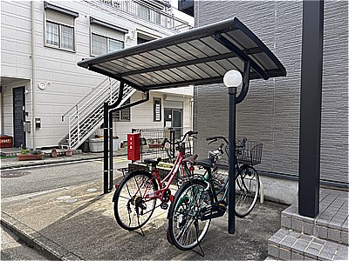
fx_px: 262
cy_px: 130
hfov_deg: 67.3
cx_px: 174
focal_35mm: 26
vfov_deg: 53.1
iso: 50
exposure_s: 1/679
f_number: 1.6
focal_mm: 5.96
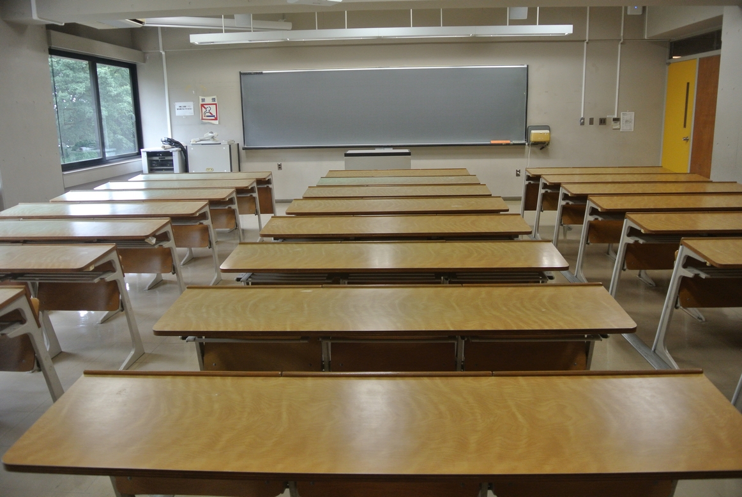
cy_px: 248
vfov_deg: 48.1
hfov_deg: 67.3
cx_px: 371
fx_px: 557
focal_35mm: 27
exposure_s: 1/60
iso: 400
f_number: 3.5
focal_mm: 10
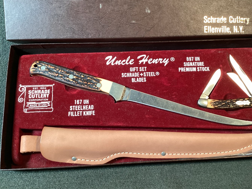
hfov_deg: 52.6
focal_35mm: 35
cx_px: 136
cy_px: 93
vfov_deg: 40.7
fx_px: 255
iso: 250
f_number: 2.4
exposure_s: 1/50
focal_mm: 3.3
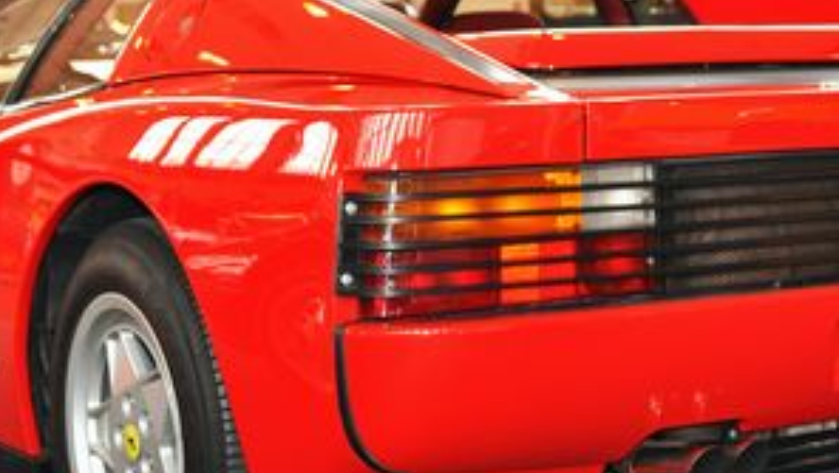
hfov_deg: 23.9
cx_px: 519
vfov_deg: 13.6
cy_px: 333
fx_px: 1981
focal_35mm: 89
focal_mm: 28
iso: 800
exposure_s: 1/60
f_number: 3.5
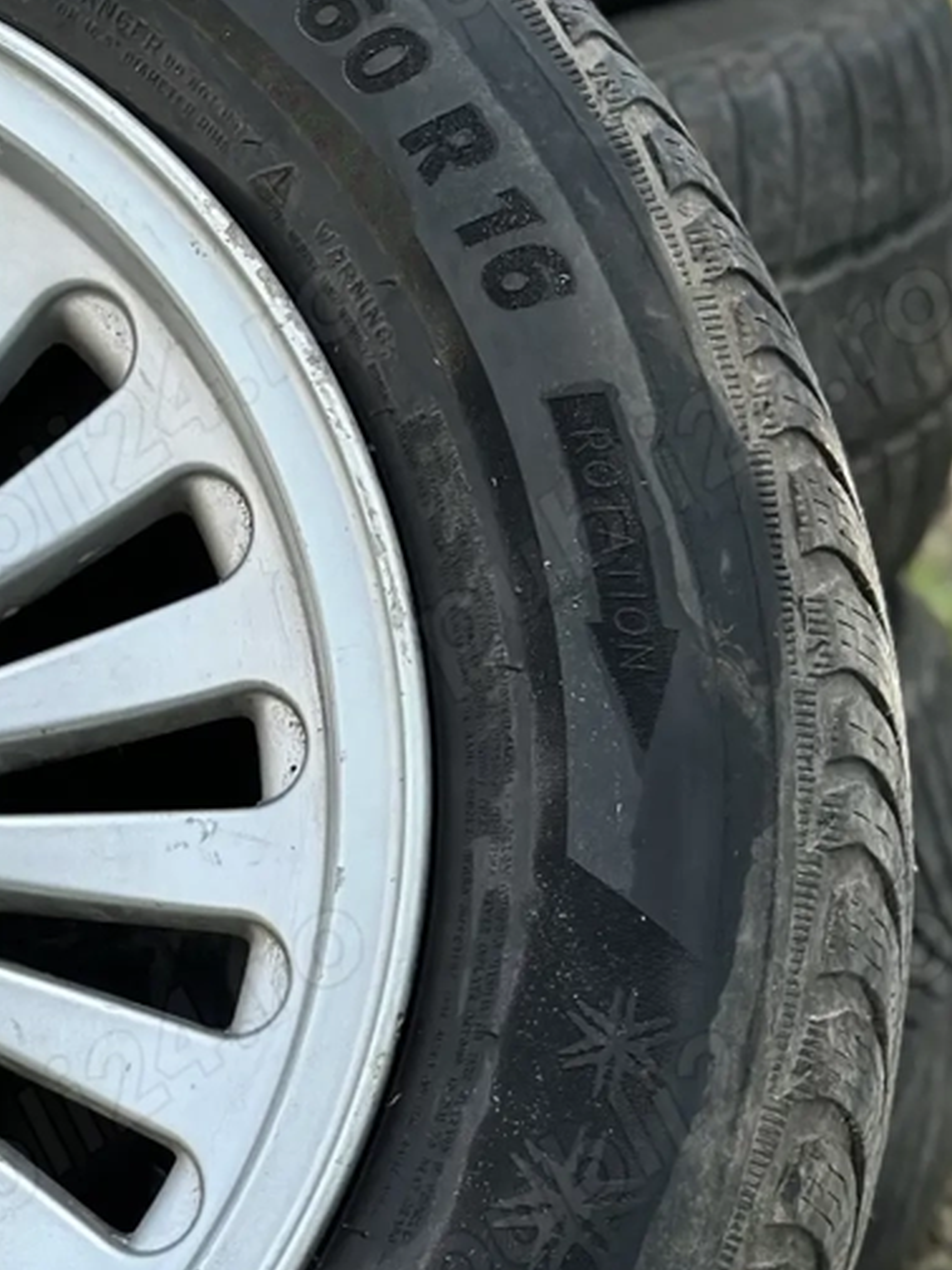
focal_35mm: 127
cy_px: 605
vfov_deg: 15.5
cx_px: -204
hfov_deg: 11.4
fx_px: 4657
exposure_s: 1/1848
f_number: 1.78
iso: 80
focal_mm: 6.86
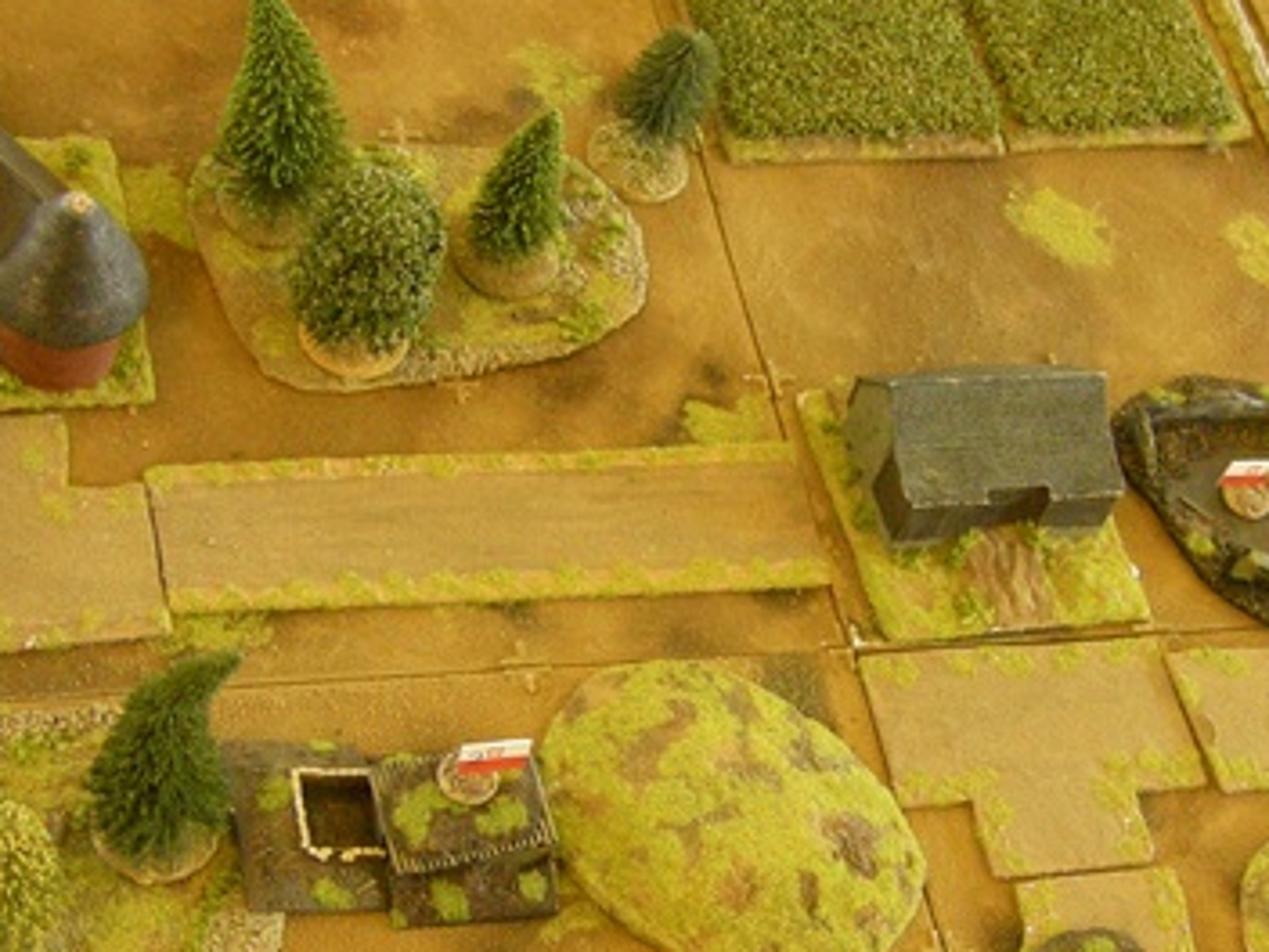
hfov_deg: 23.7
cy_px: 584
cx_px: 833
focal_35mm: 82
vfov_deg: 18.0
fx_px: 3006
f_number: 3.5
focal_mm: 6.3
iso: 500
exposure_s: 1/50
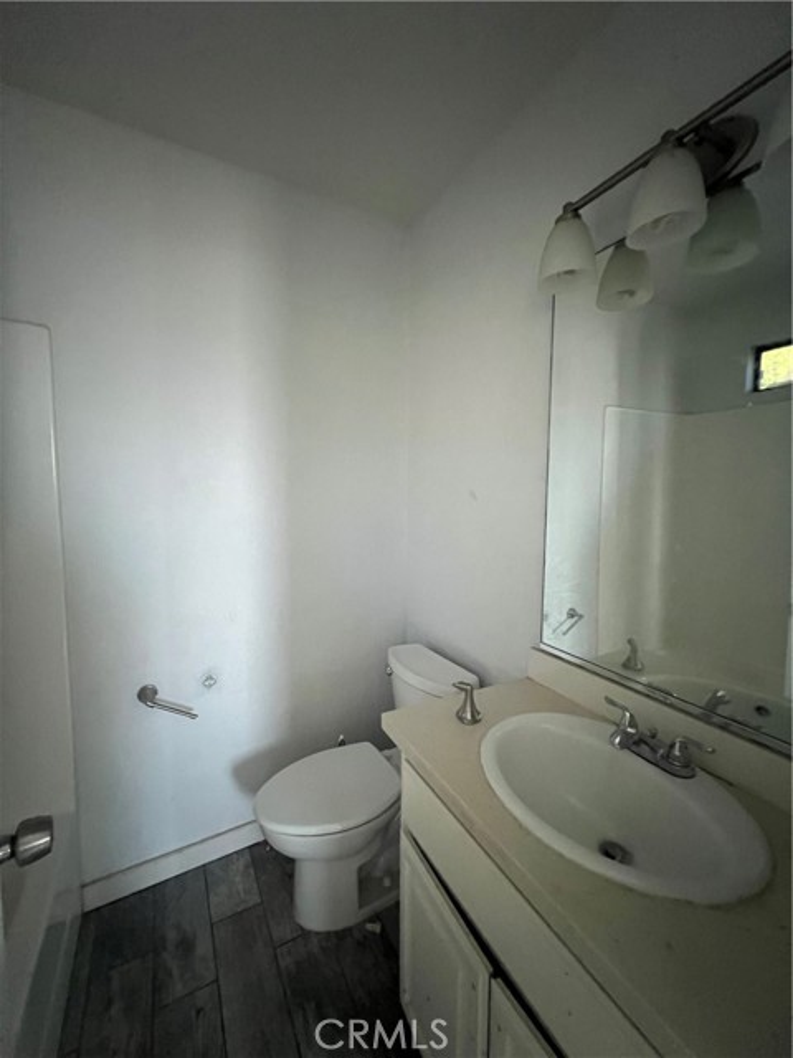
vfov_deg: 106.2
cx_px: 396
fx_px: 397
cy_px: 529
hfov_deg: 89.9
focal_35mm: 13
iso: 1000
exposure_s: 1/46
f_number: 1.8
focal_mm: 1.57
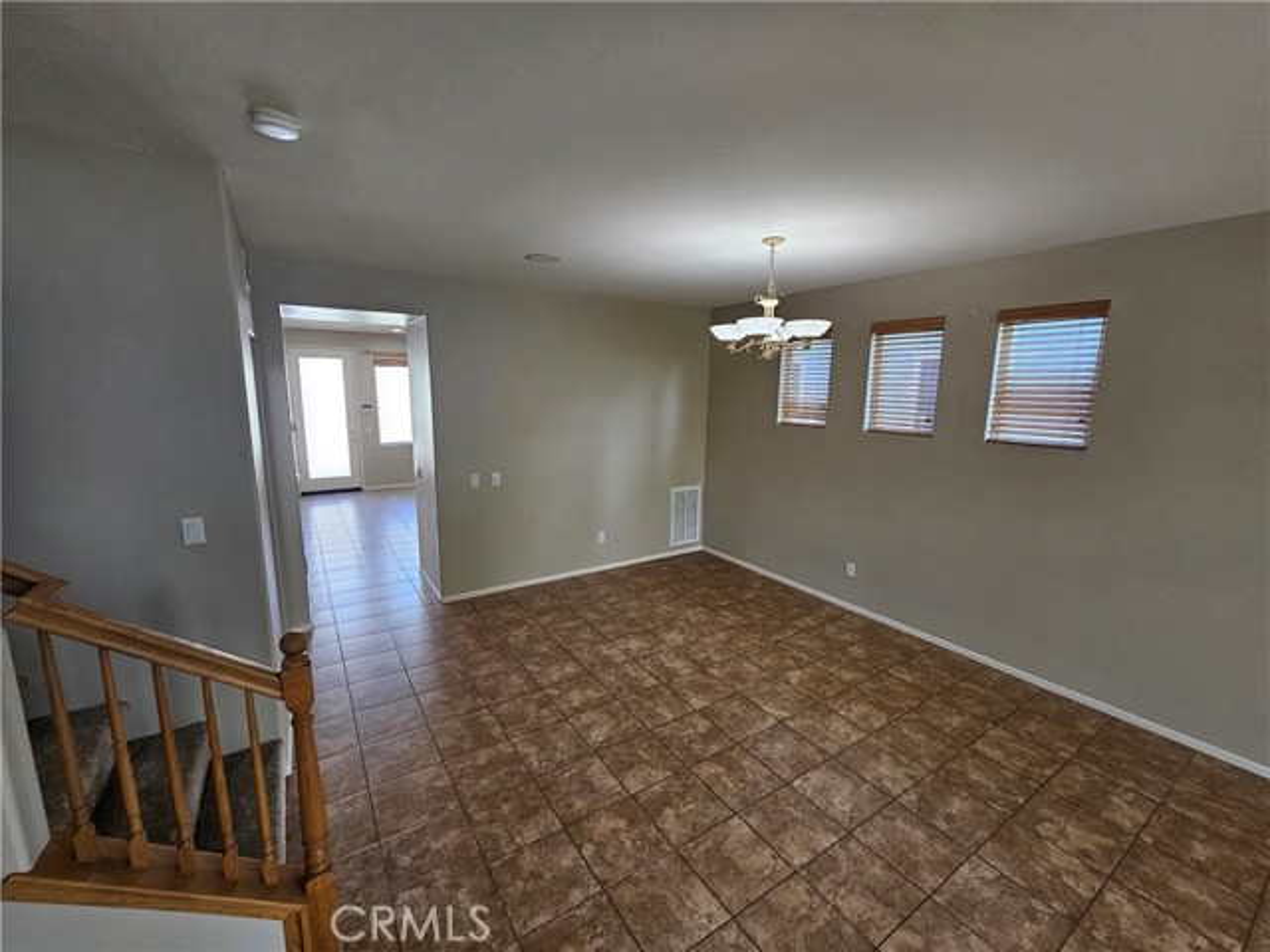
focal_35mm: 13
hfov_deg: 106.2
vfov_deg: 89.9
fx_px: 477
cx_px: 635
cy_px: 476
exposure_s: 1/60
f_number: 2.2
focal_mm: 2.2
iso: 125
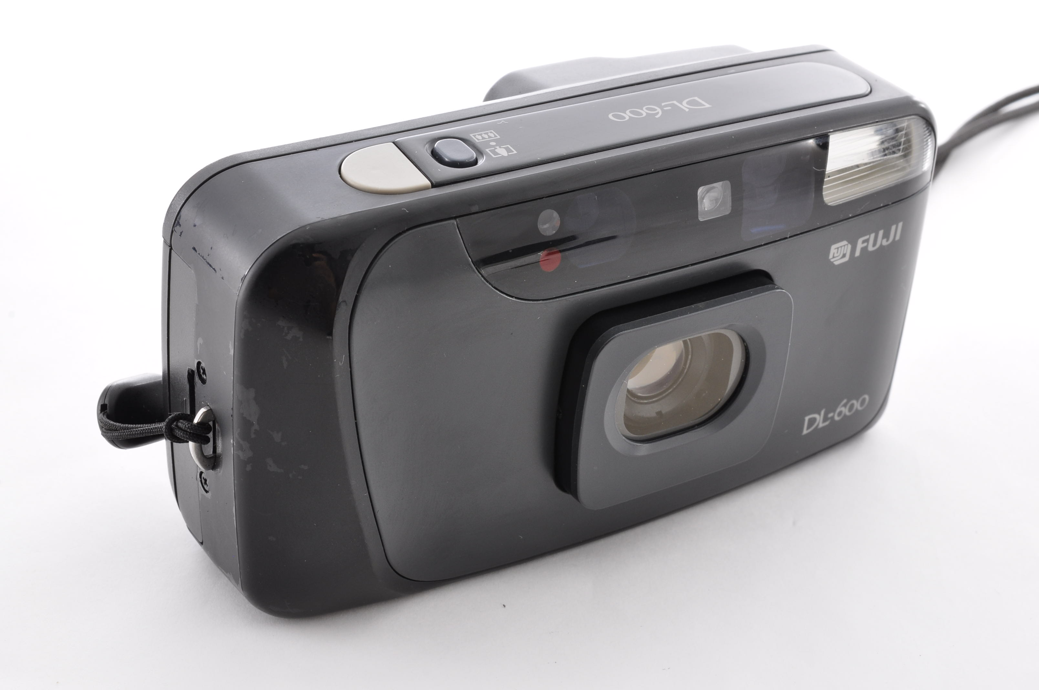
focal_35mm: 60
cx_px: 520
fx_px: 1730
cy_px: 345
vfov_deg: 22.6
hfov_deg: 33.4
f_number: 16
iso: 200
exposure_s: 1/200
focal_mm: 40
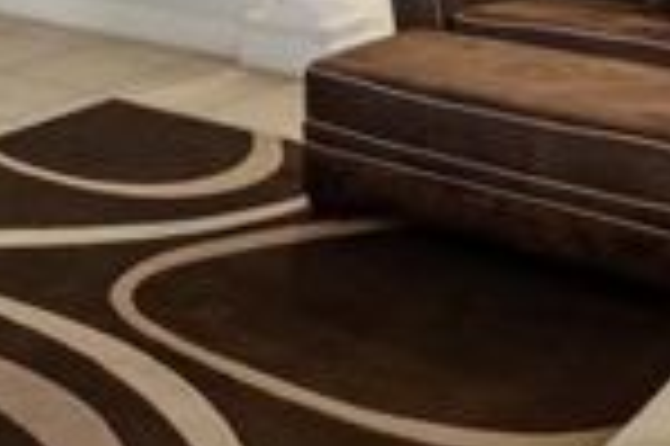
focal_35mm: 71
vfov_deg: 16.3
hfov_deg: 27.2
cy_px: -345
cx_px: 34
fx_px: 1320
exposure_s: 1/13
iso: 500
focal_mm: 10
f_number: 9
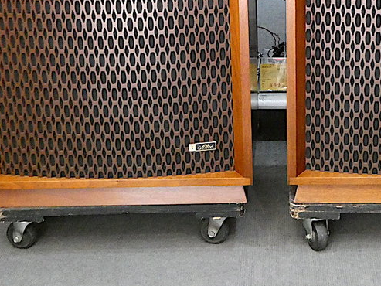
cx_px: 265
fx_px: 793
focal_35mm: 72
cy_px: 26
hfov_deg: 26.8
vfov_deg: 20.0
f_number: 3.7
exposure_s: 1/80
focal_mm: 6.7
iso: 1600
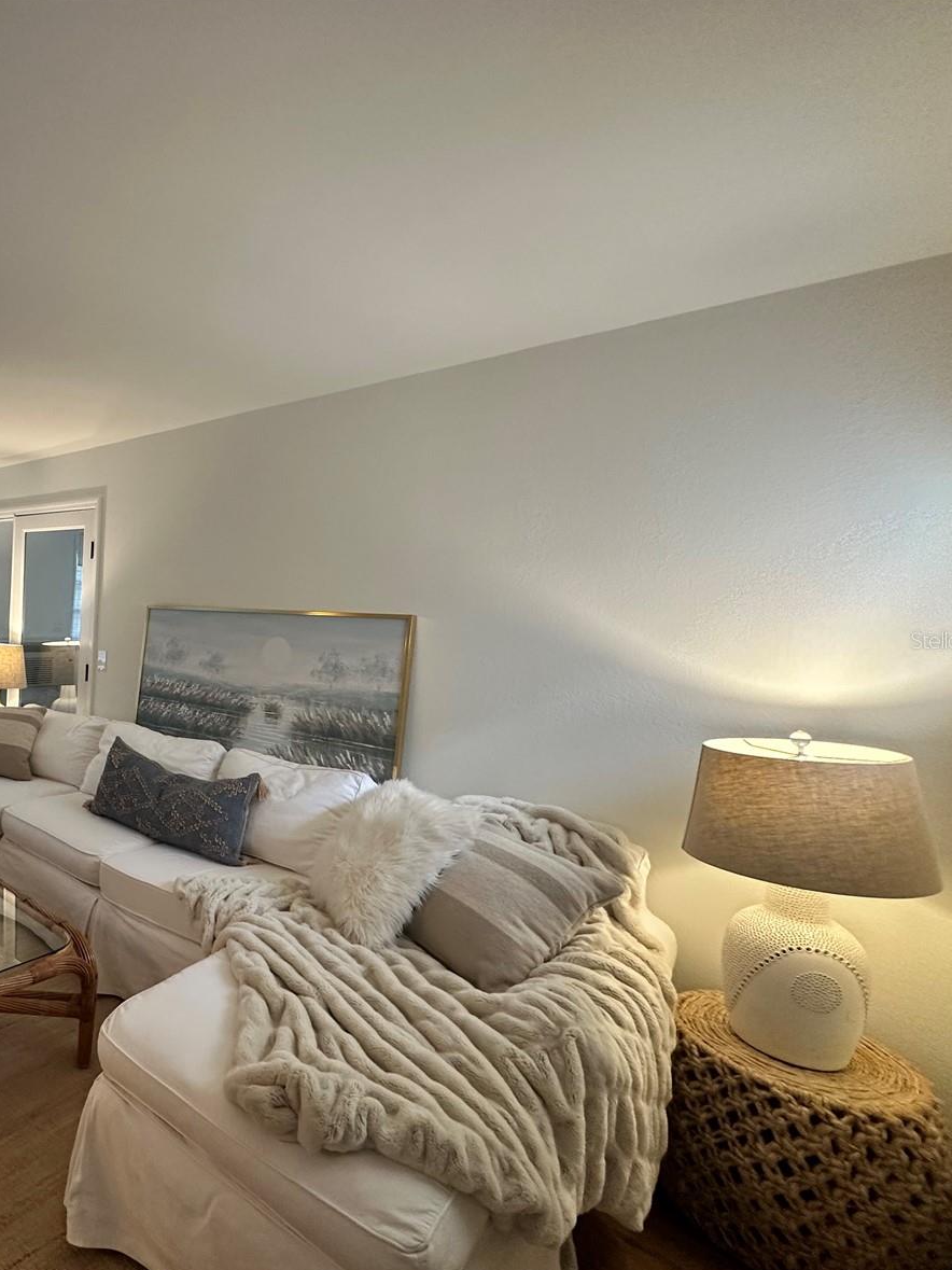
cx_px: 151
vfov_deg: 84.7
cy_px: 640
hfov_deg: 61.2
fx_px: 697
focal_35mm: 19
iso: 250
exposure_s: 1/60
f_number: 2.2
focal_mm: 2.22
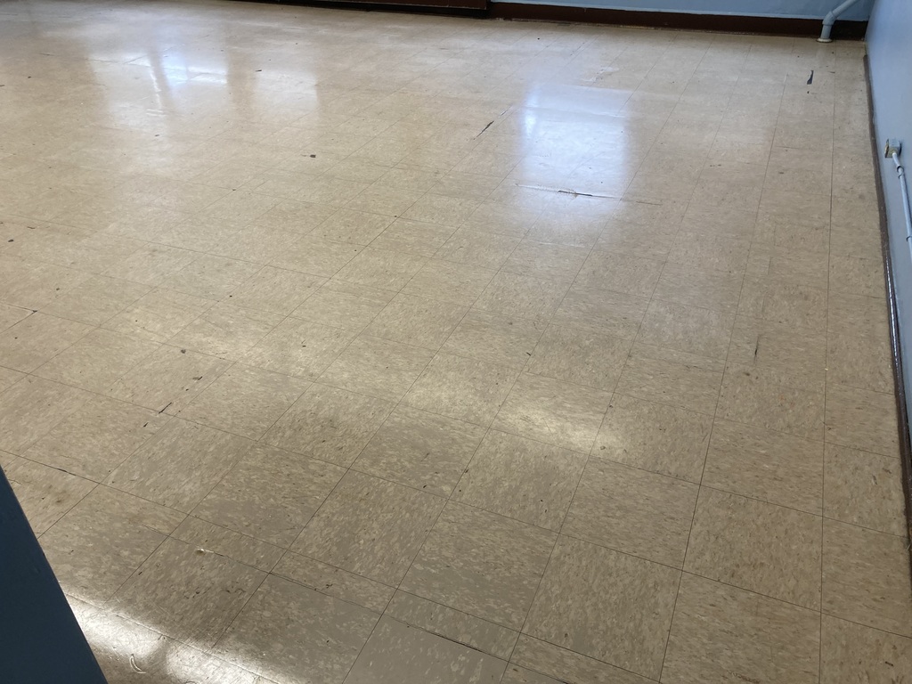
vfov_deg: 49.7
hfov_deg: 63.4
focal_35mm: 28
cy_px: 342
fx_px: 738
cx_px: 456
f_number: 1.8
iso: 50
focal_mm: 3.99
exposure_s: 1/60
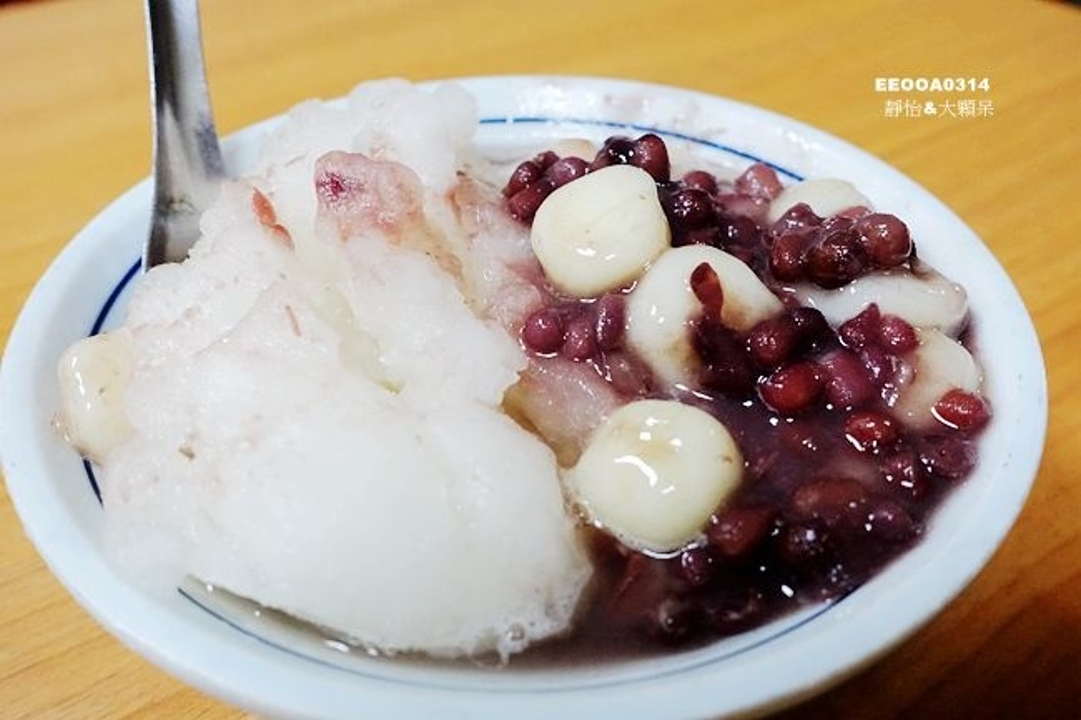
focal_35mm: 32
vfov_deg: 41.1
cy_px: 360
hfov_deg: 58.7
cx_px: 540
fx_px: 961
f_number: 4
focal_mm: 11.56
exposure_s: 1/160
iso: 3200
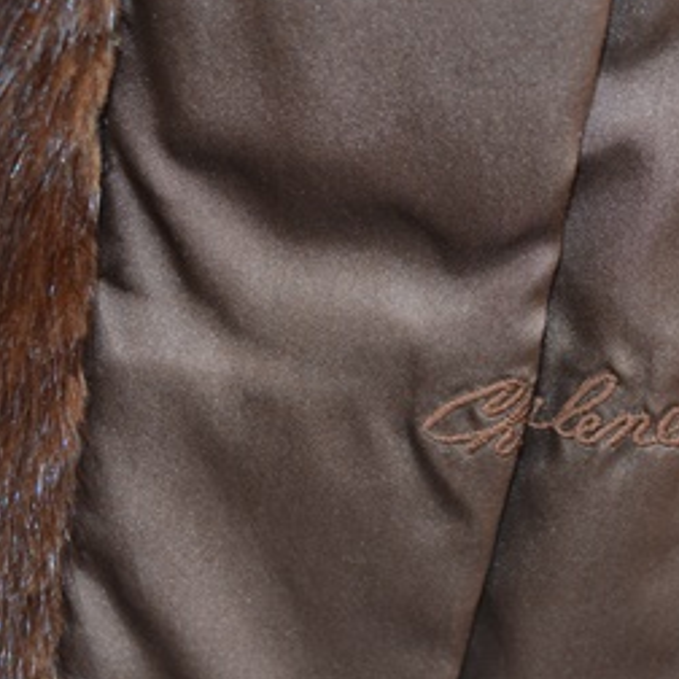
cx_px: 552
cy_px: 326
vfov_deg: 19.7
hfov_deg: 19.5
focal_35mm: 88
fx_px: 1953
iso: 640
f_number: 4.5
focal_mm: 29
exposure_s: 1/60
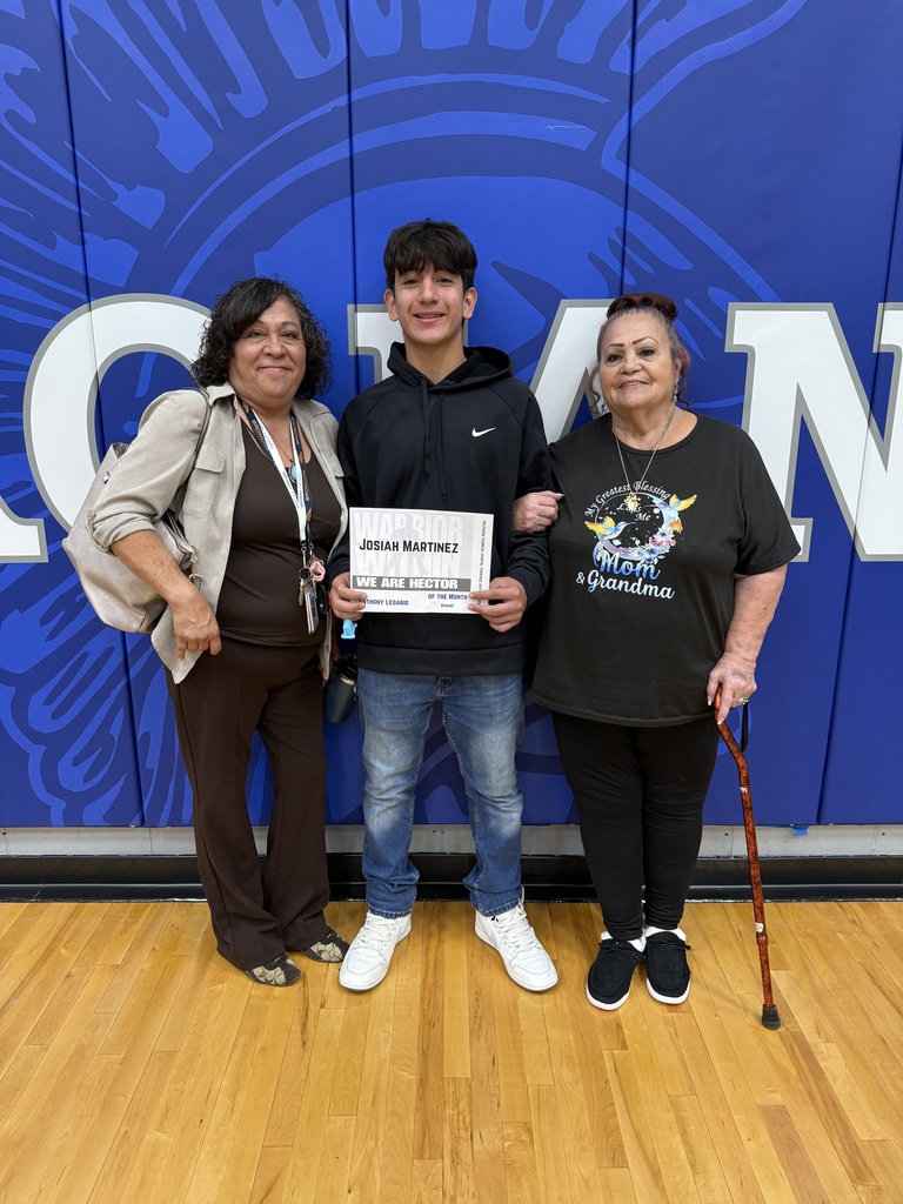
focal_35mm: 24
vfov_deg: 71.6
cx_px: 452
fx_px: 835
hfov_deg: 56.8
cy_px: 602
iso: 200
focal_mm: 6.76
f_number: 1.78
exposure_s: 1/60
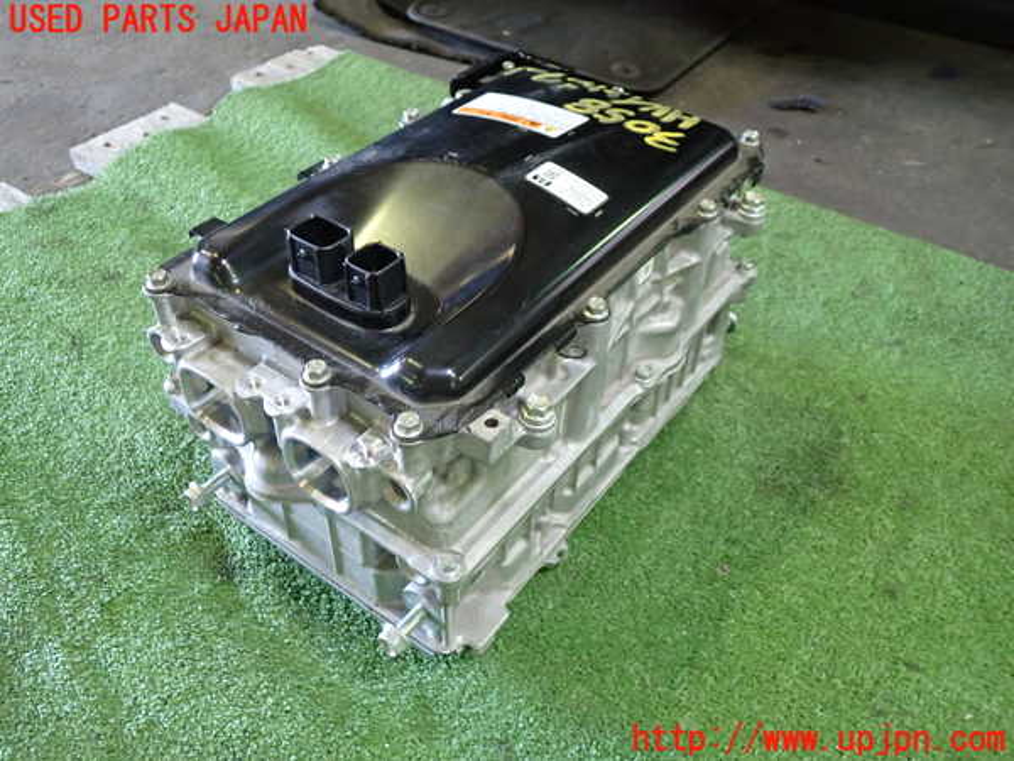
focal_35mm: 30
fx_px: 879
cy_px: 380
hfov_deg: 60.0
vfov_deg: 46.8
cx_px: 507
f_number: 2.3
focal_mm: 5.4
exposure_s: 1/30
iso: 500
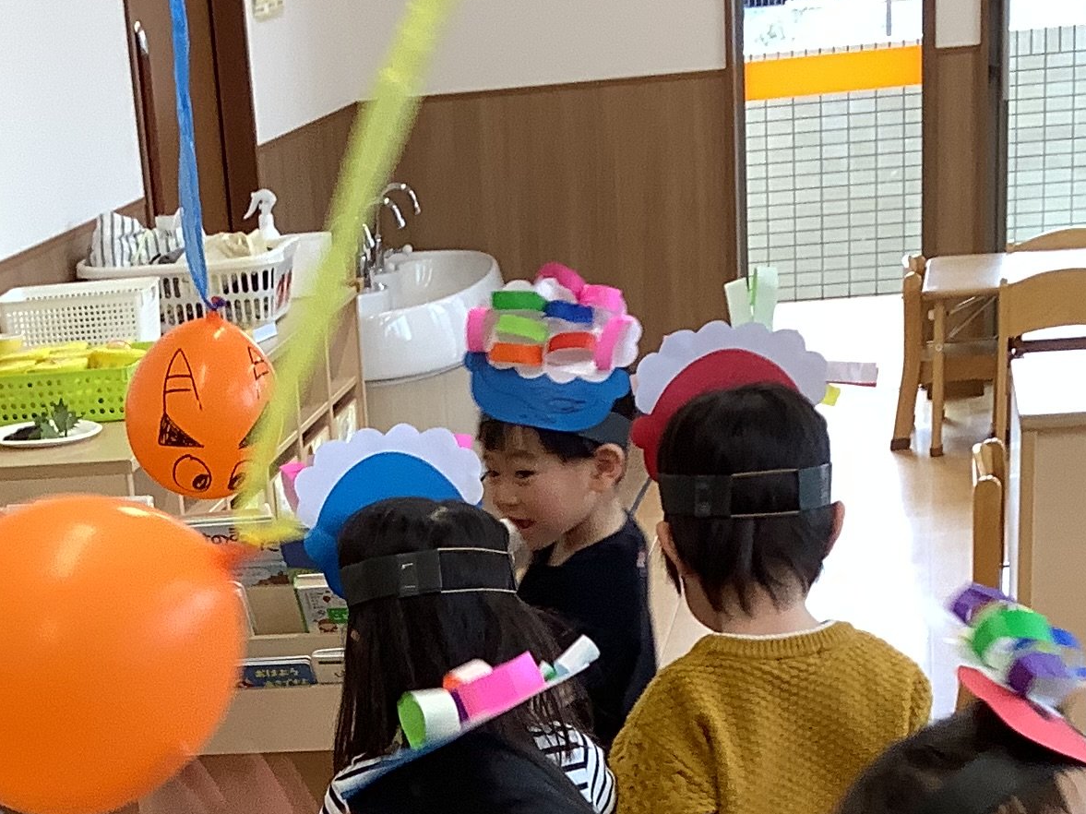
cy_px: 1064
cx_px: 293
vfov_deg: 16.2
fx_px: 2697
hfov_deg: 22.6
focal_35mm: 86
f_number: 2.4
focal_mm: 3.3
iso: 50
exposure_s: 1/50
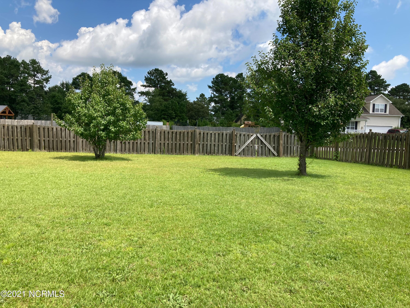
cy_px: 154
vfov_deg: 49.7
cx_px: 205
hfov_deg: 63.4
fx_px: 332
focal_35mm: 28
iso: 20
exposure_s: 1/1736
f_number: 1.8
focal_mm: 3.99
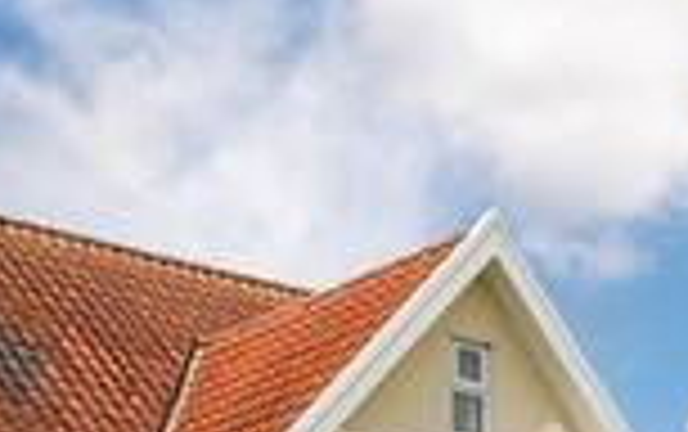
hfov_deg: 20.3
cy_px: 880
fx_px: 1915
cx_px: 238
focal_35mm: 102
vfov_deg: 11.5
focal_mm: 10.1
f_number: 13
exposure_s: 1/160
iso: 160
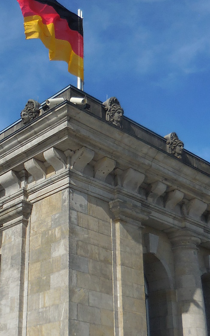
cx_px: 64
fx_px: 494
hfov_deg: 23.8
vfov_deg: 37.5
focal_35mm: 54
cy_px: 183
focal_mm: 4.5
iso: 125
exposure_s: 1/640
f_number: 6.6
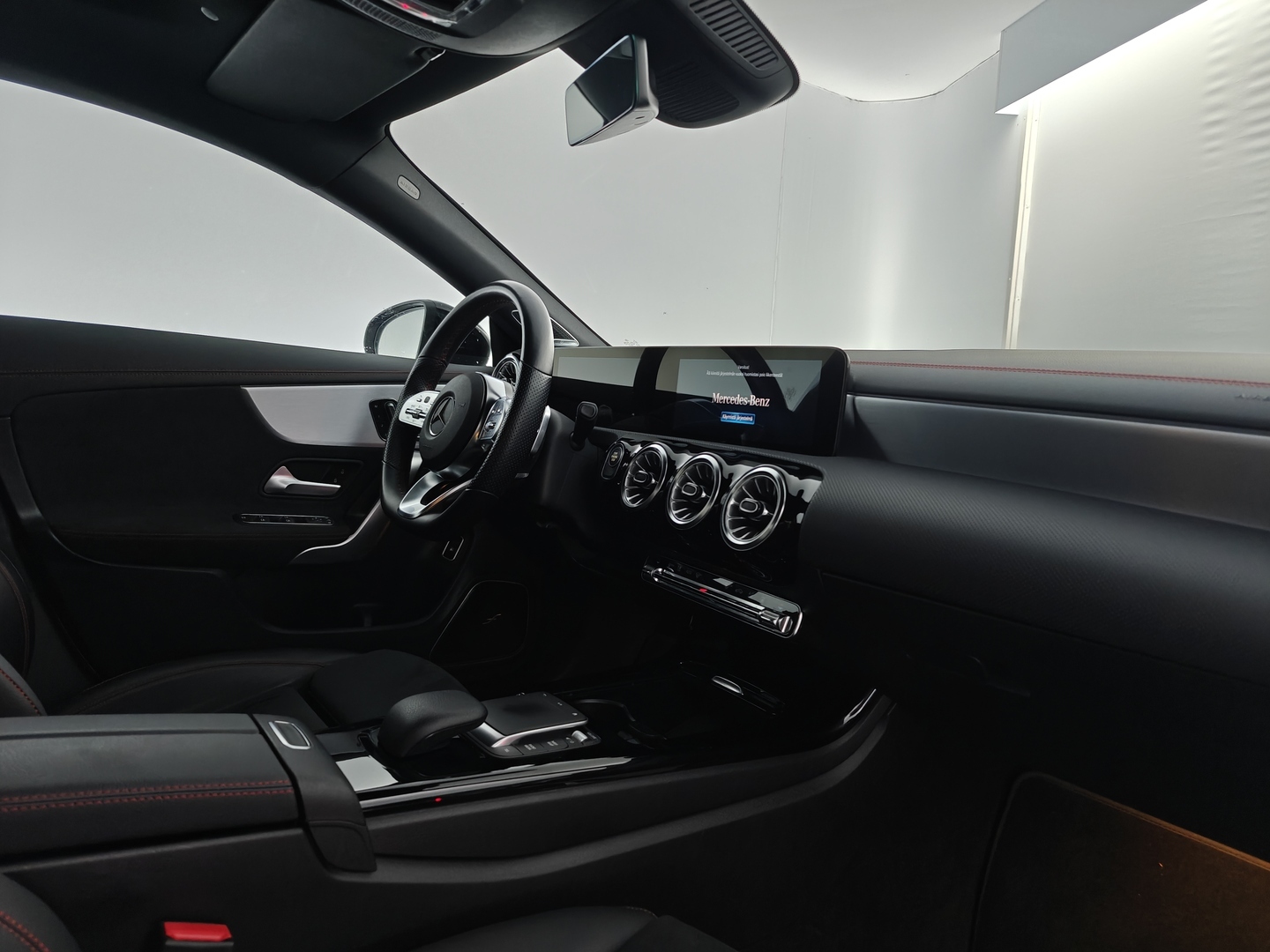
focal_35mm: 23
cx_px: 635
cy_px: 476
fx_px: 844
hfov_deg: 73.9
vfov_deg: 58.9
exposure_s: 1/100
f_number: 1.6
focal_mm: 6.06
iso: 1000
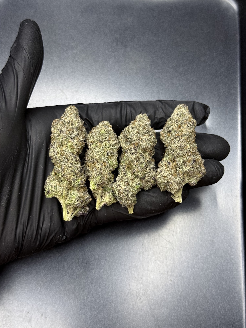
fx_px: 455
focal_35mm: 48
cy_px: 164
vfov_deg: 39.7
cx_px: 123
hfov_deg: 30.3
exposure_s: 1/50
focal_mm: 6.76
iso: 125
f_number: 1.78
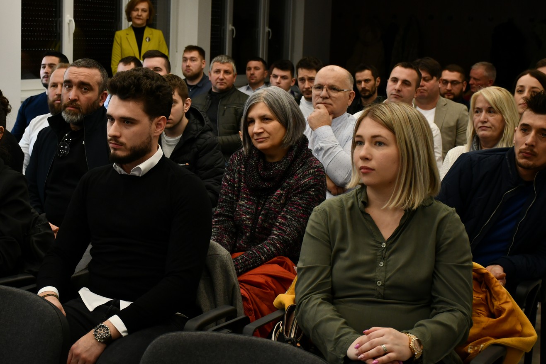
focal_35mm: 62
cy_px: 154
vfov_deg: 21.9
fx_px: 940
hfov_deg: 32.3
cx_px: 232
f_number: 4.2
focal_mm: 34
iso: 720
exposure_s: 1/250
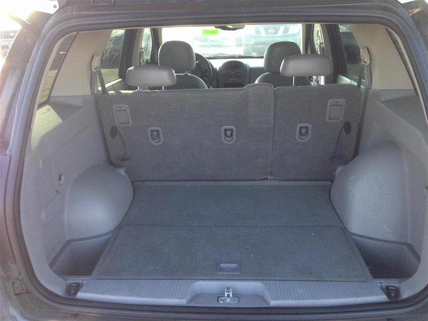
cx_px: 214
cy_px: 160
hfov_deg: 55.4
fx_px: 408
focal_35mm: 33
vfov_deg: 42.9
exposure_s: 1/120
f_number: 2.4
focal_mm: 4.13
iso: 100
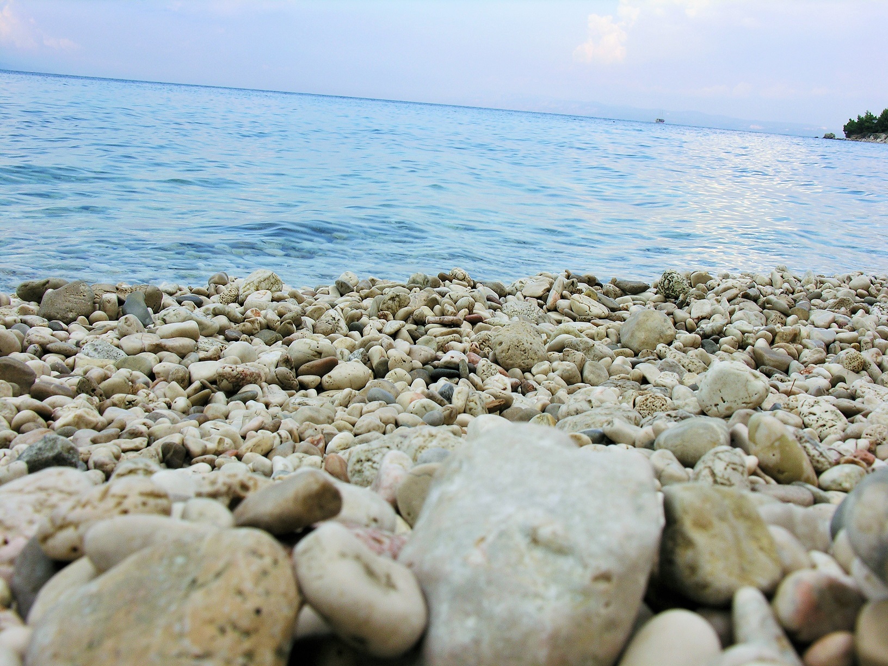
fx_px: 1180
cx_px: 444
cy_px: 333
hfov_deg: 41.2
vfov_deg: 31.5
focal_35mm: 46
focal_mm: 11.8
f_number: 6.7
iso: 50
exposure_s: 1/65.4
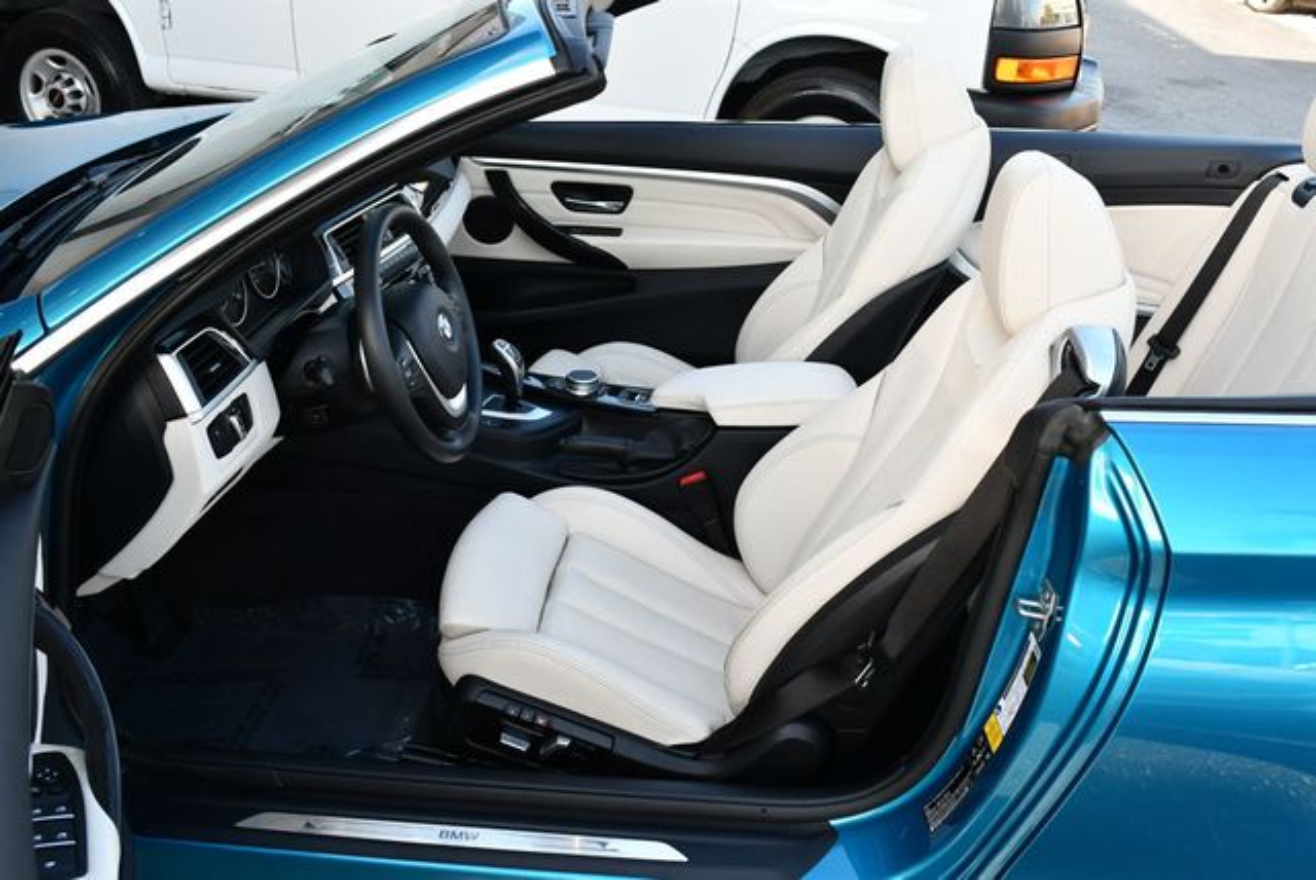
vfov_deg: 36.9
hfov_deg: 53.1
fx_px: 1317
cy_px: 440
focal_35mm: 36
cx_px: 658
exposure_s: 1/250
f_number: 5.6
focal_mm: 18
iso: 400
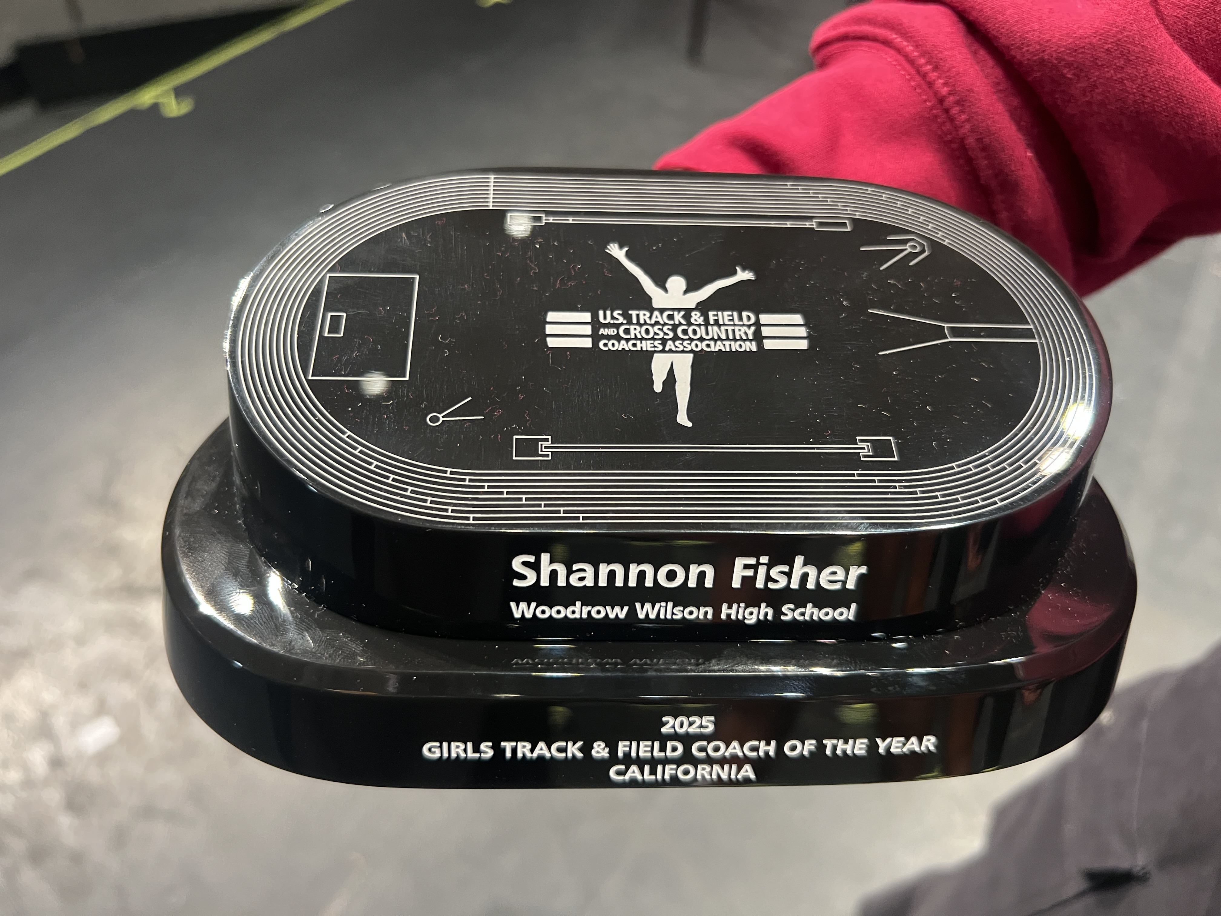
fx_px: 917
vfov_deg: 53.1
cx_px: 610
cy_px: 458
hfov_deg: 67.3
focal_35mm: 26
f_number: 1.5
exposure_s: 1/60
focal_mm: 5.7
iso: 250
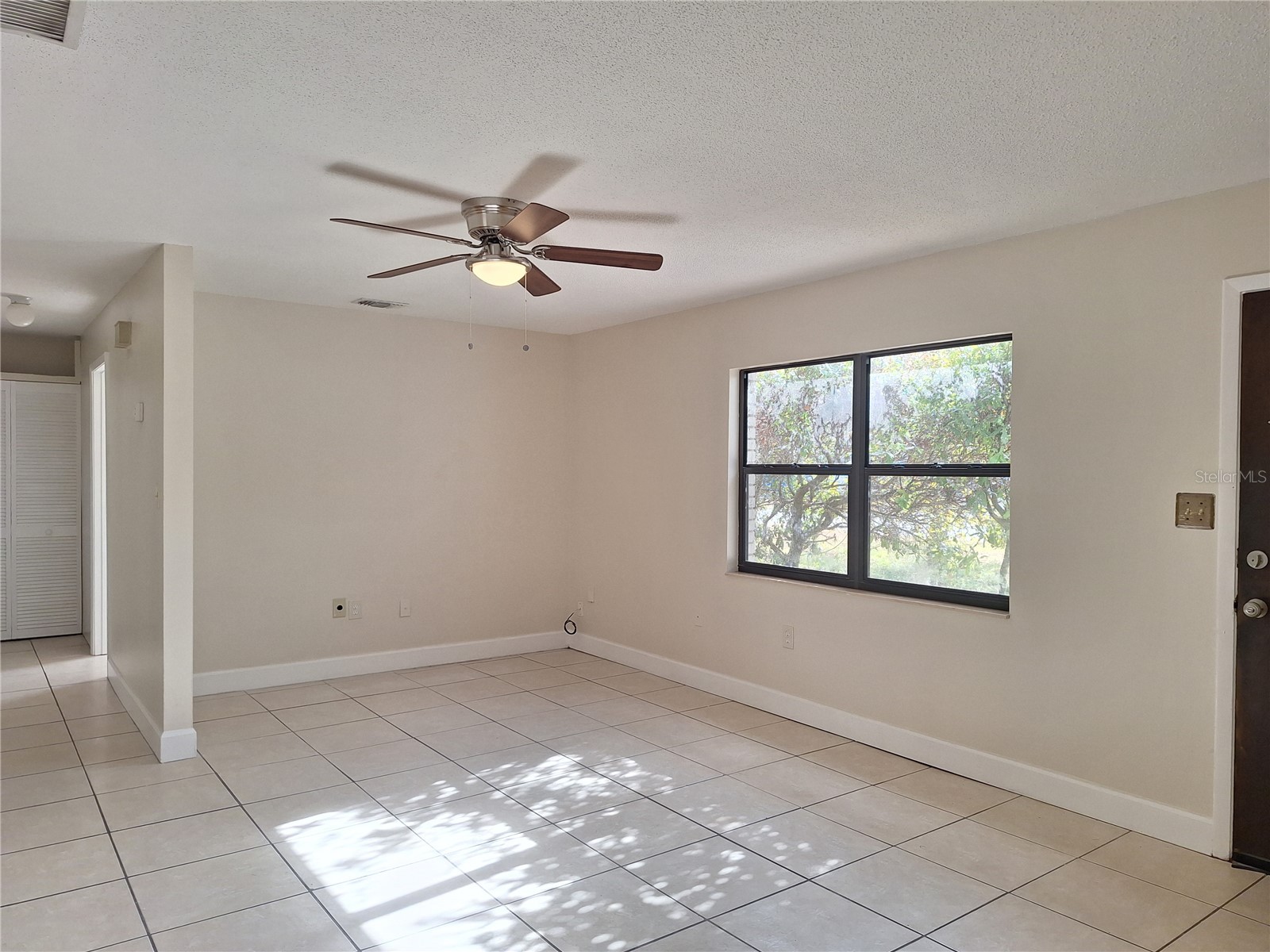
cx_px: 635
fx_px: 844
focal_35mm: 23
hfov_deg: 73.9
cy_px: 476
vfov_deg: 58.9
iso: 40
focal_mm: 5.54
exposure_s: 1/124
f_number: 1.8
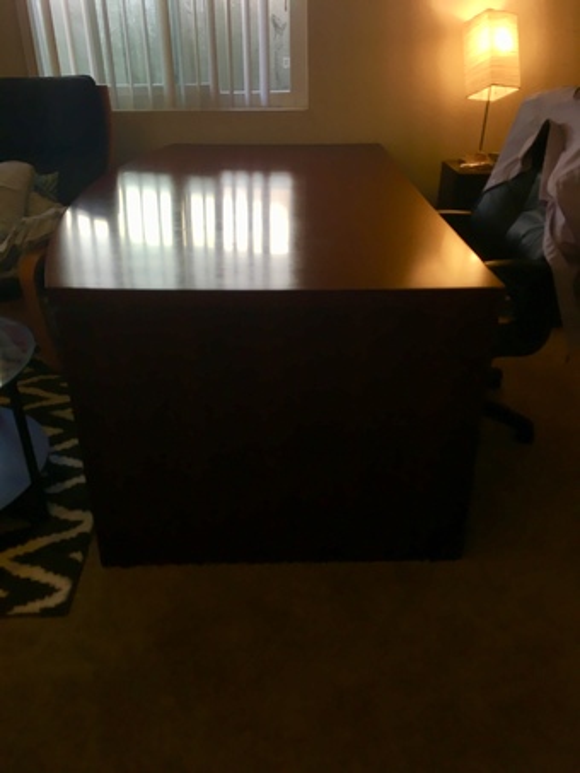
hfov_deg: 48.2
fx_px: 648
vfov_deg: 61.6
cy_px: 386
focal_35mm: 29
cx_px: 290
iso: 32
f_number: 2.2
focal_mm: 4.15
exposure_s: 1/40
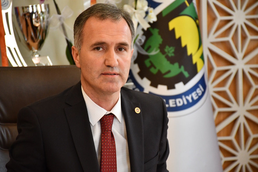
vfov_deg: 8.7
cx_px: 129
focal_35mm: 157
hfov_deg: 13.1
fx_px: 1125
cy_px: 86
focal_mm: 105
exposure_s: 1/80
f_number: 5.6
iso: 2000
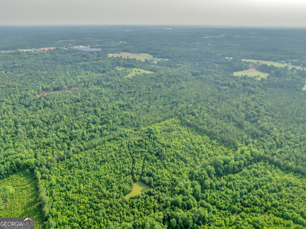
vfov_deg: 56.8
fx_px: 212
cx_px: 153
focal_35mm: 24
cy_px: 114
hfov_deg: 71.6
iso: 100
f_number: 4.5
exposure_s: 1/320
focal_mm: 12.29
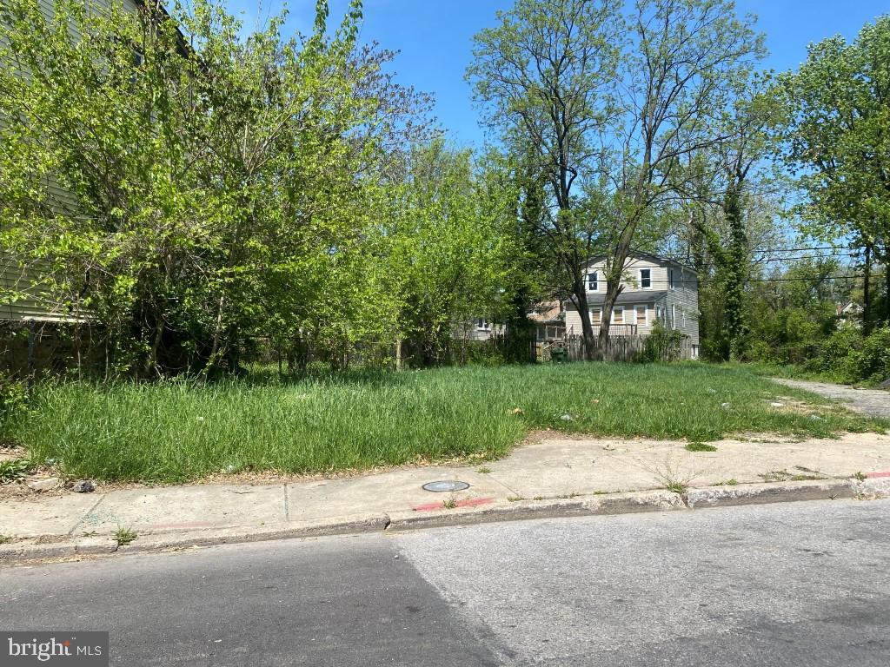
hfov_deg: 67.3
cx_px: 445
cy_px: 334
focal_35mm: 26
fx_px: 668
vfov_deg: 53.1
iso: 32
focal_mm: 4.25
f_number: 1.8
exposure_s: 1/1898
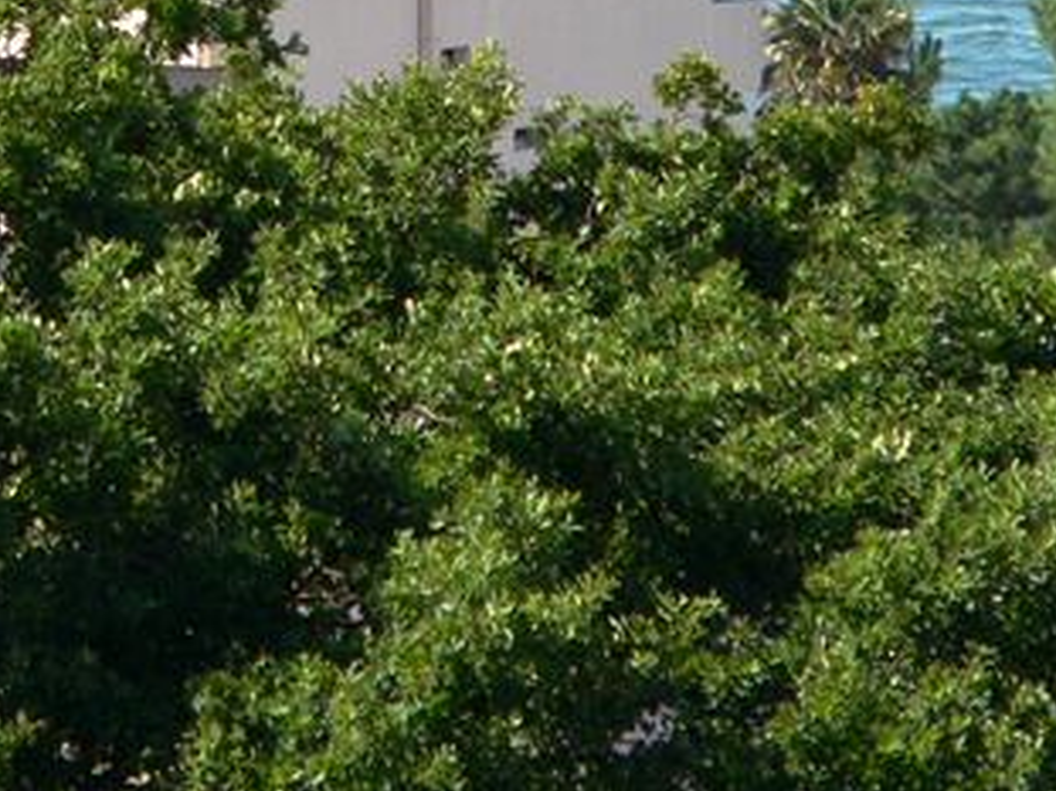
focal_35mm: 920
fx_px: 28055
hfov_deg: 2.2
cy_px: -22
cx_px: 411
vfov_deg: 1.6
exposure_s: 1/400
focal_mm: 68
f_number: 4
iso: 80
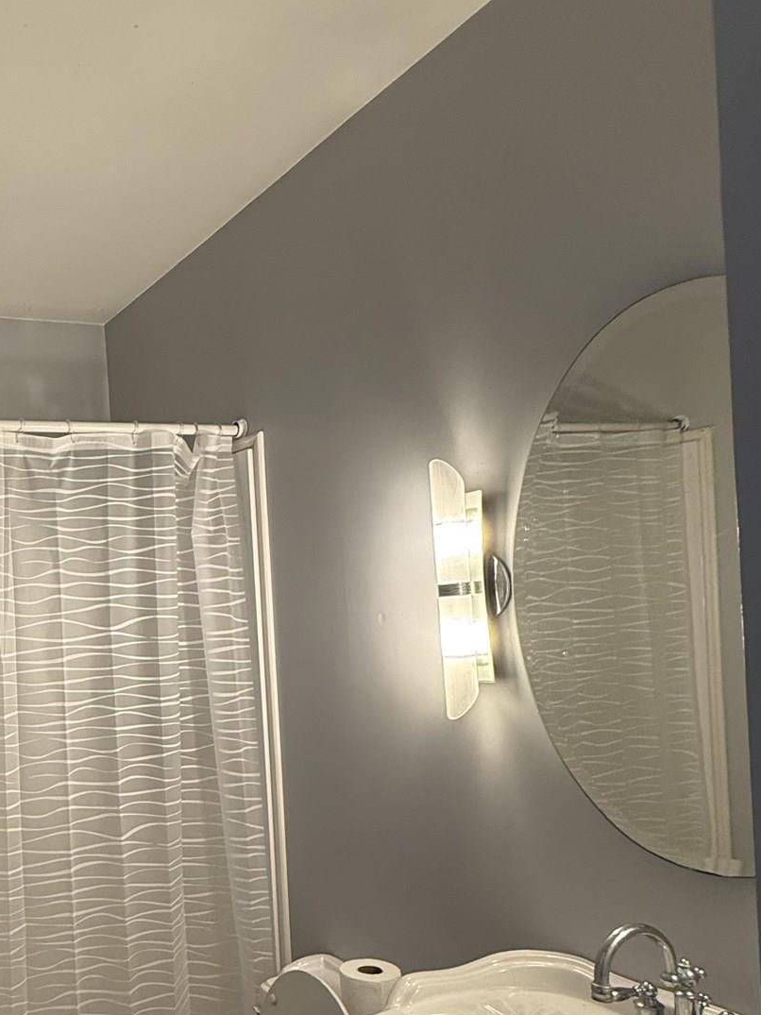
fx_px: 880
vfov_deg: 59.1
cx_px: -12
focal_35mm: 30
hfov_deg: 40.5
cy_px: 641
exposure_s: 1/60
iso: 250
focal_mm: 2.22
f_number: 2.2
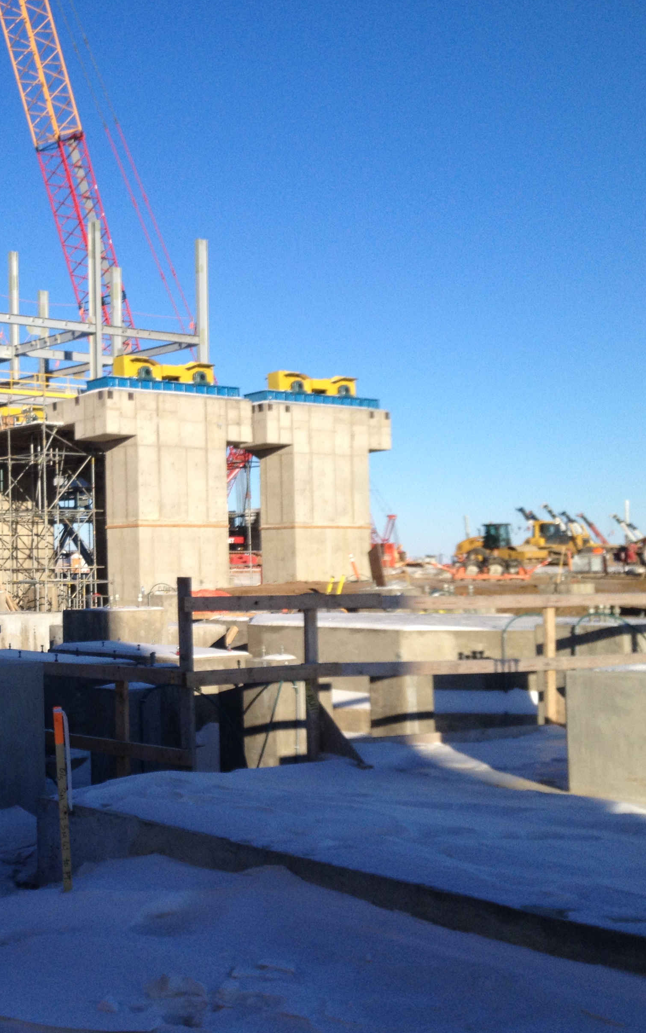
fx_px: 1408
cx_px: 4
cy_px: 519
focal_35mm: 50
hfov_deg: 24.7
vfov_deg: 40.3
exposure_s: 1/1905
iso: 50
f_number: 2.4
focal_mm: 4.28
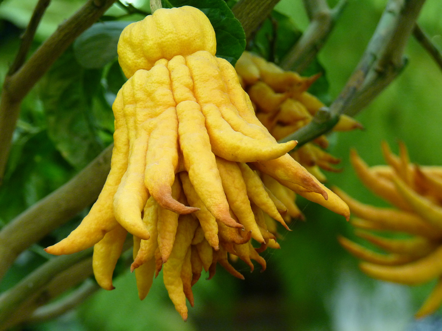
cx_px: 221
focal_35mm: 218
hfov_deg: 9.1
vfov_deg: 6.8
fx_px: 2784
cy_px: 166
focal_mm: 38.8
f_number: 3.7
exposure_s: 1/40
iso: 400
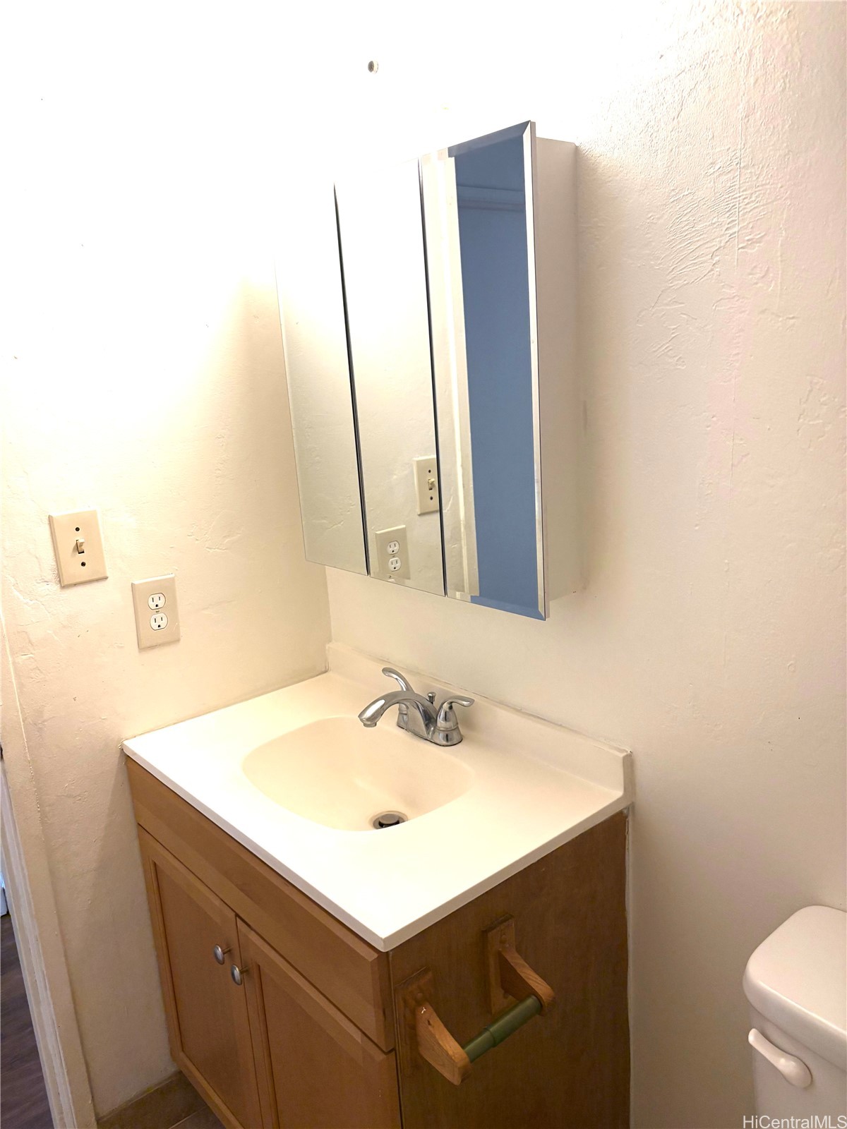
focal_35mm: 26
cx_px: 424
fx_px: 848
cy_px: 564
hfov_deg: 53.1
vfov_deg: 67.3
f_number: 1.6
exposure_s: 1/135
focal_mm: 5.96
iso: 125
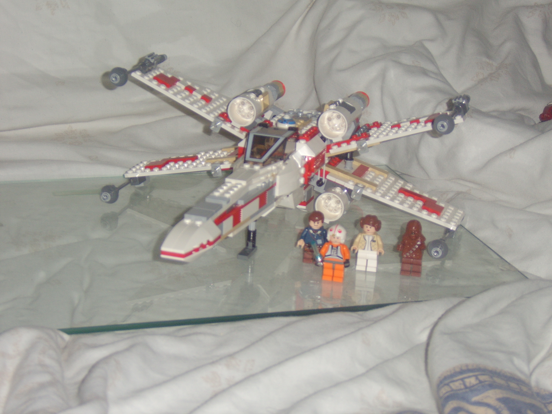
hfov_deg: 27.8
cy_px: 207
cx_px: 276
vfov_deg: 21.0
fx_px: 1116
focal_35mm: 70
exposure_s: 1/60
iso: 141
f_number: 4
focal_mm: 18.38
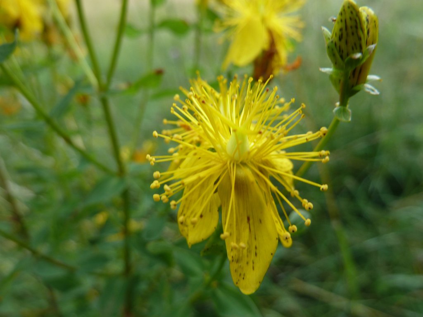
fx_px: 305
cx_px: 212
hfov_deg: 69.4
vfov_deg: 54.9
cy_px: 158
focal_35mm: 25
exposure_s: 1/80
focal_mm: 4.1
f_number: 3.3
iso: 80
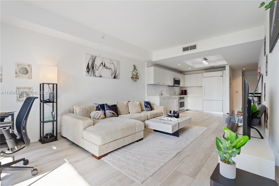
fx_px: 124
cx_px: 140
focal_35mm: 16
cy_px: 93
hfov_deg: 96.7
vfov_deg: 73.7
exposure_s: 1/25
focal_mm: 16
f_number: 9
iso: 800
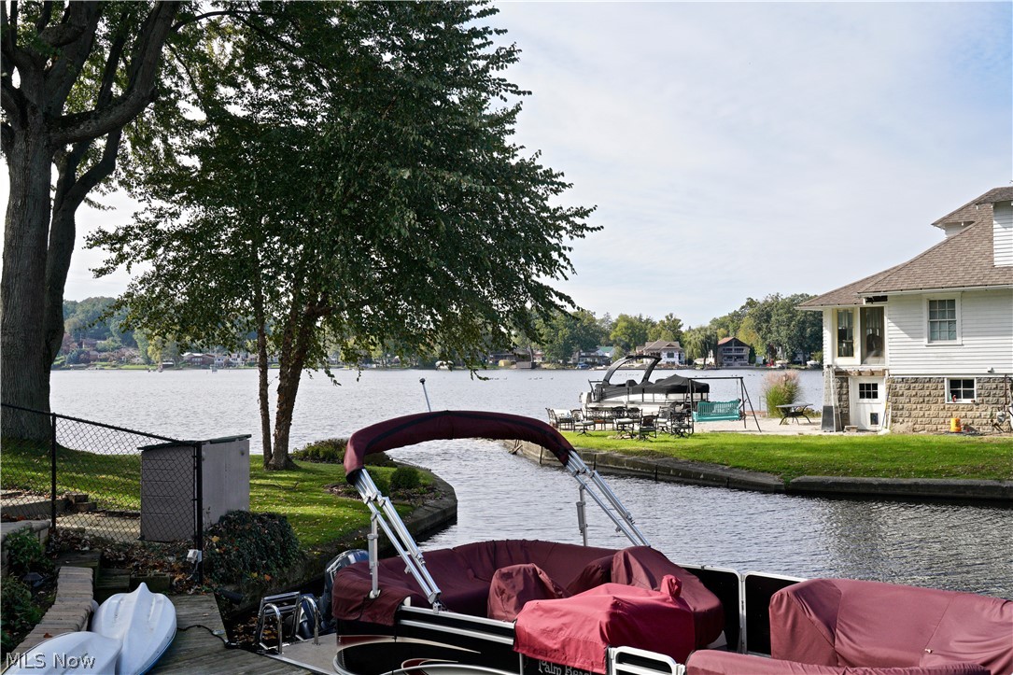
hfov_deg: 51.9
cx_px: 506
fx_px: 1041
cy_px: 338
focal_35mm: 37
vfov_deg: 35.9
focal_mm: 37
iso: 1000
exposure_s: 1/2000
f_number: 8
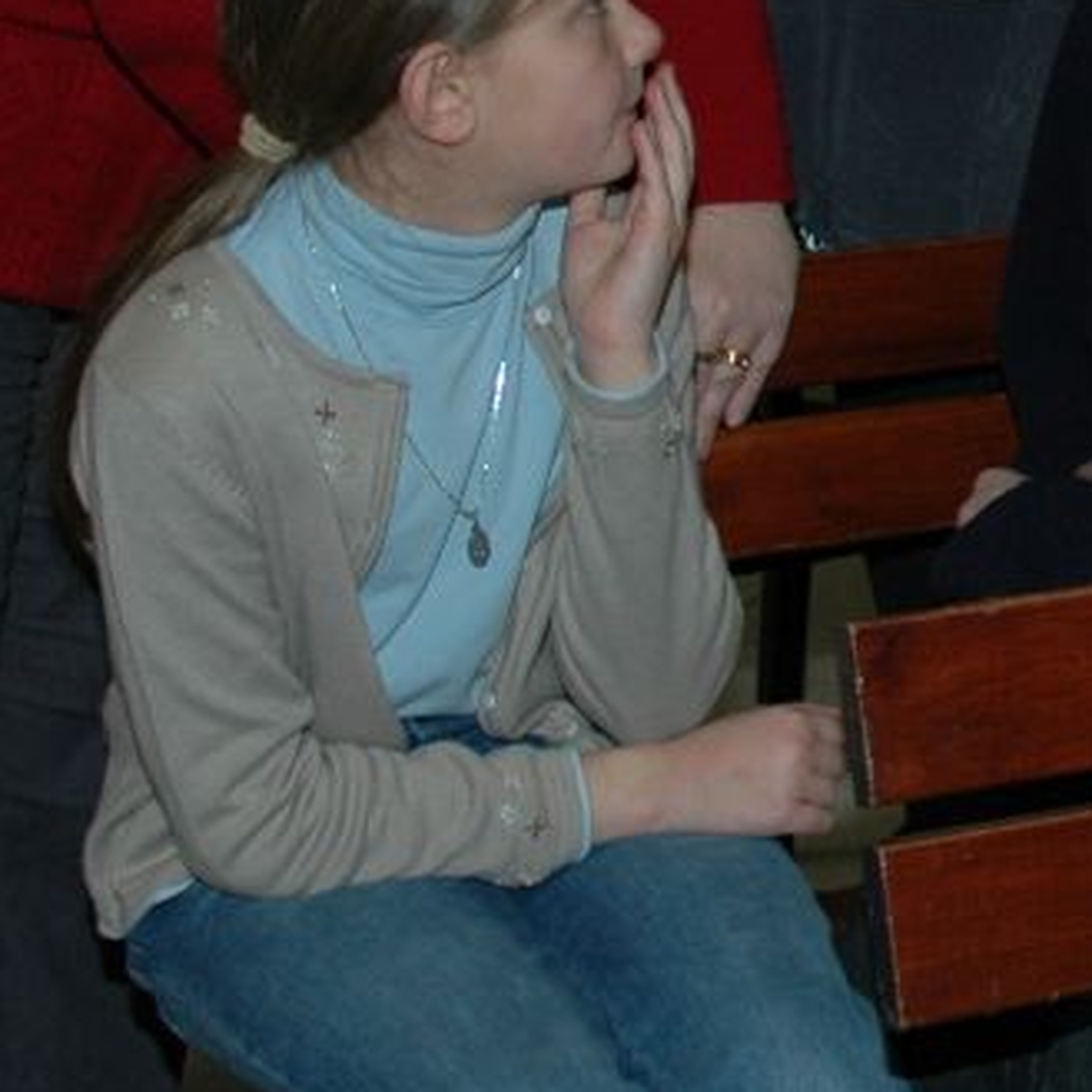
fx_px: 4568
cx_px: 1802
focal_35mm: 128
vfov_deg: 13.5
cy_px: 53
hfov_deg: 12.7
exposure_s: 1/60
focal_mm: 22
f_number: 4
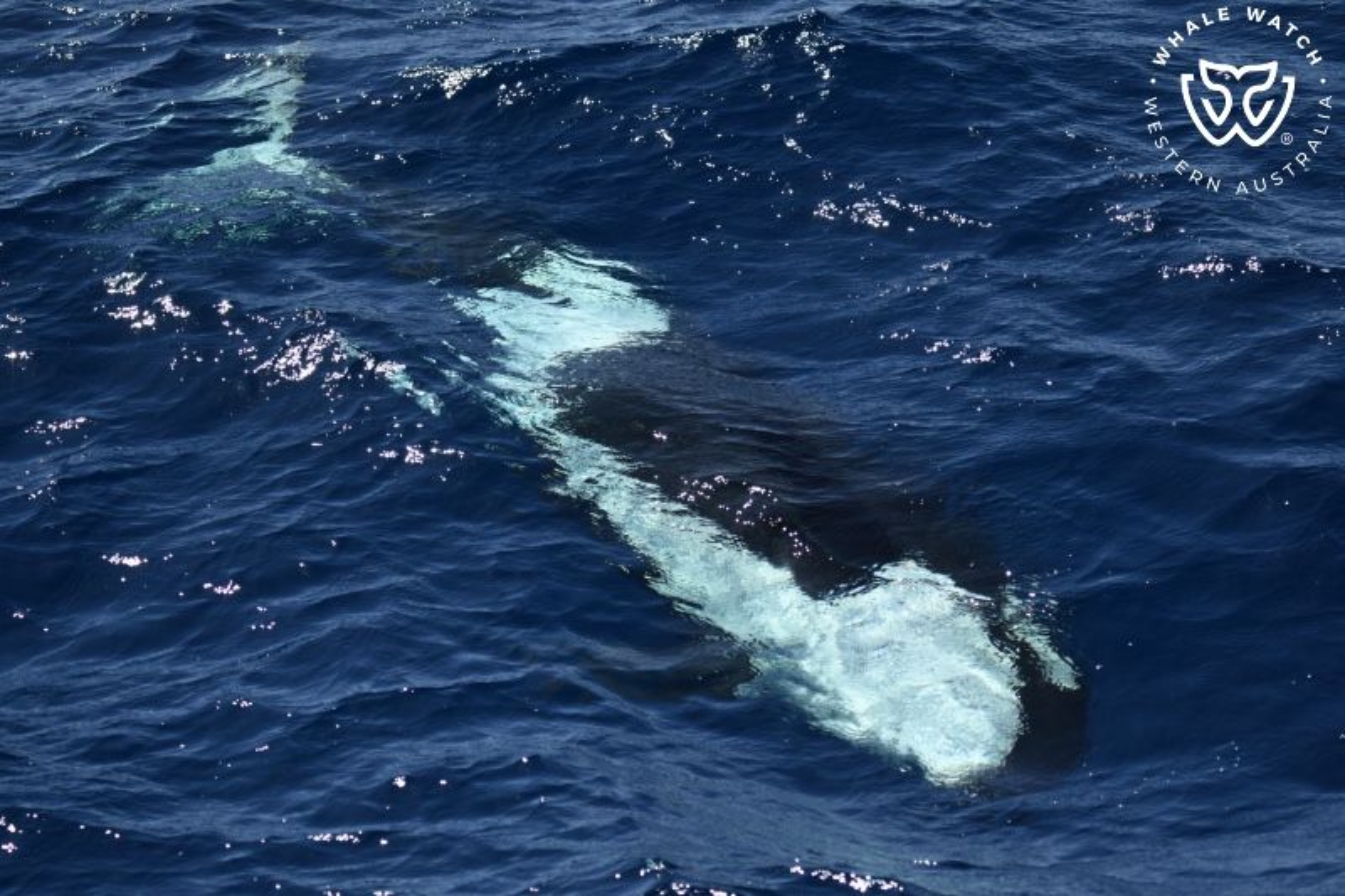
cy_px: 448
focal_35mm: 200
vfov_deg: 6.9
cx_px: 672
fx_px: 7470
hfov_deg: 10.3
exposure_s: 1/8000
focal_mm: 200
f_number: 5.3
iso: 800
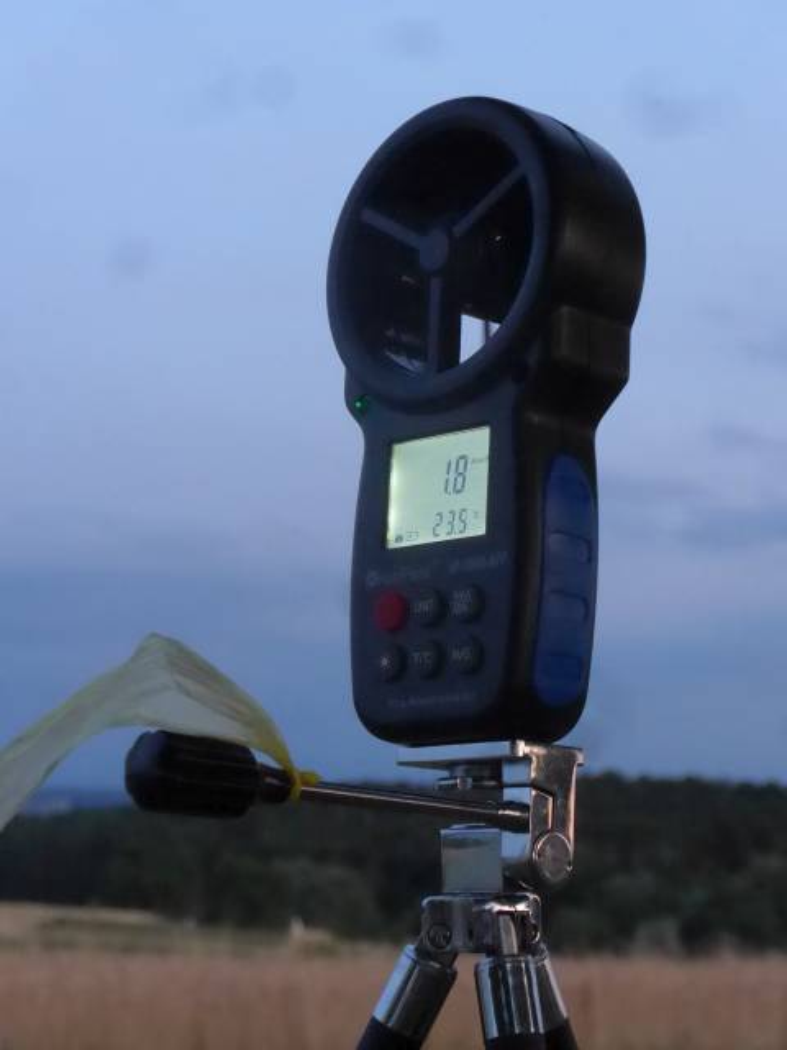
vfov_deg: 21.8
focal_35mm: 90
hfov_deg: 16.4
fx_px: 2728
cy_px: 525
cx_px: 394
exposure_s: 1/60
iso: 1600
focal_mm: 18
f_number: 4.6
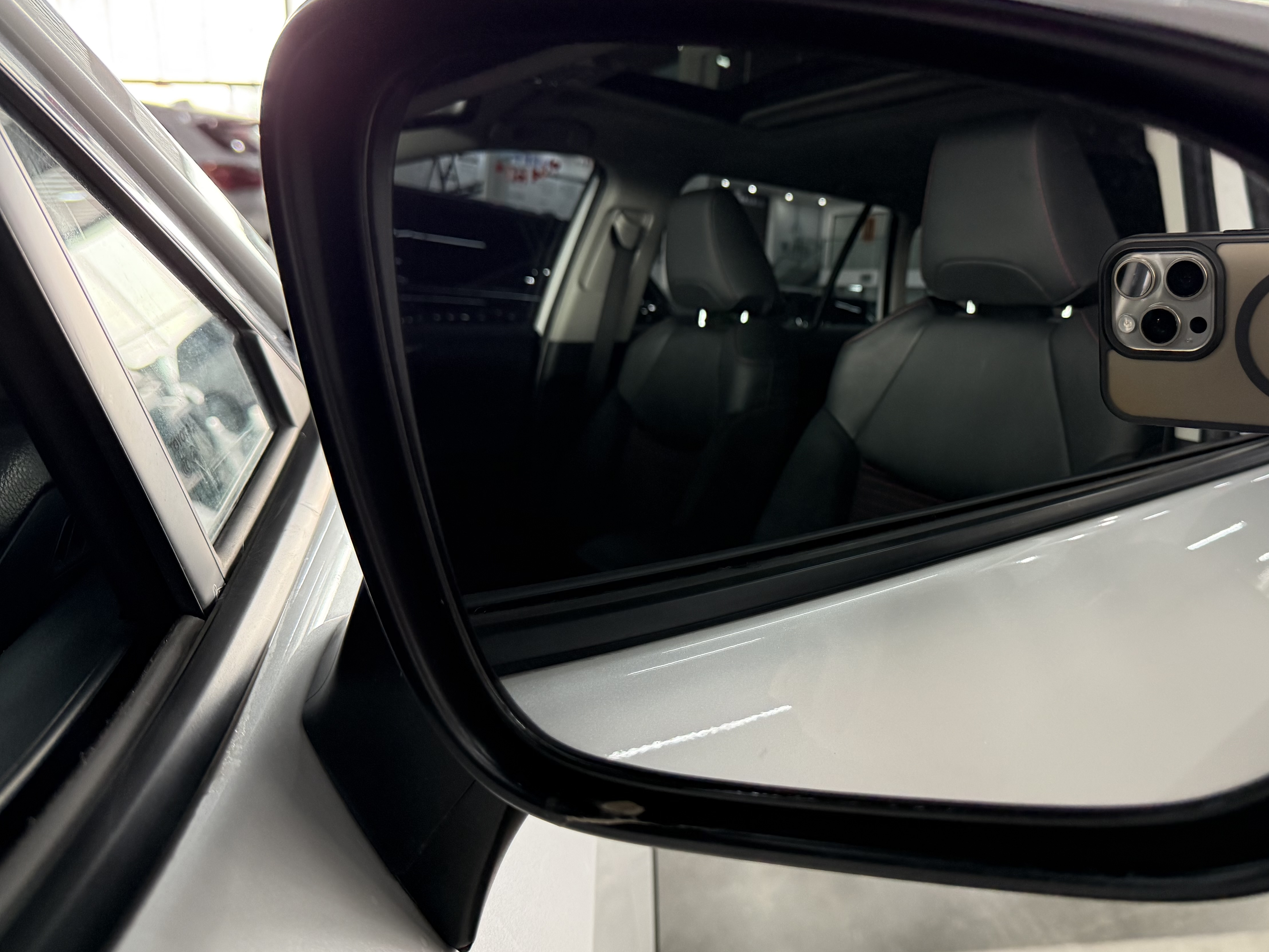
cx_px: 819
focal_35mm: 31
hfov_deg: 57.4
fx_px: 1137
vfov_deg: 45.3
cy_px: 416
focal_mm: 6.76
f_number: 1.78
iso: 250
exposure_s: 1/60
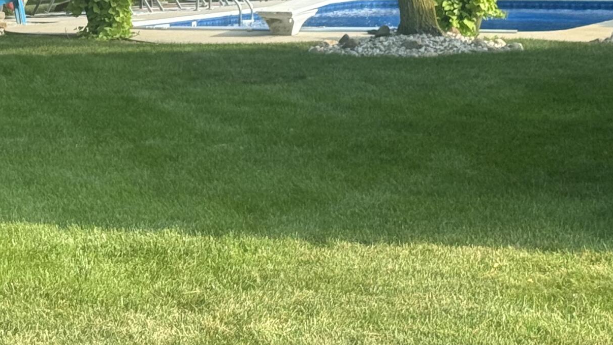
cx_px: 86
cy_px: -89
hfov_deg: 16.3
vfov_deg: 9.2
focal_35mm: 130
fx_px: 2113
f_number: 1.78
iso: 64
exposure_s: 1/854
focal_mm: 6.76
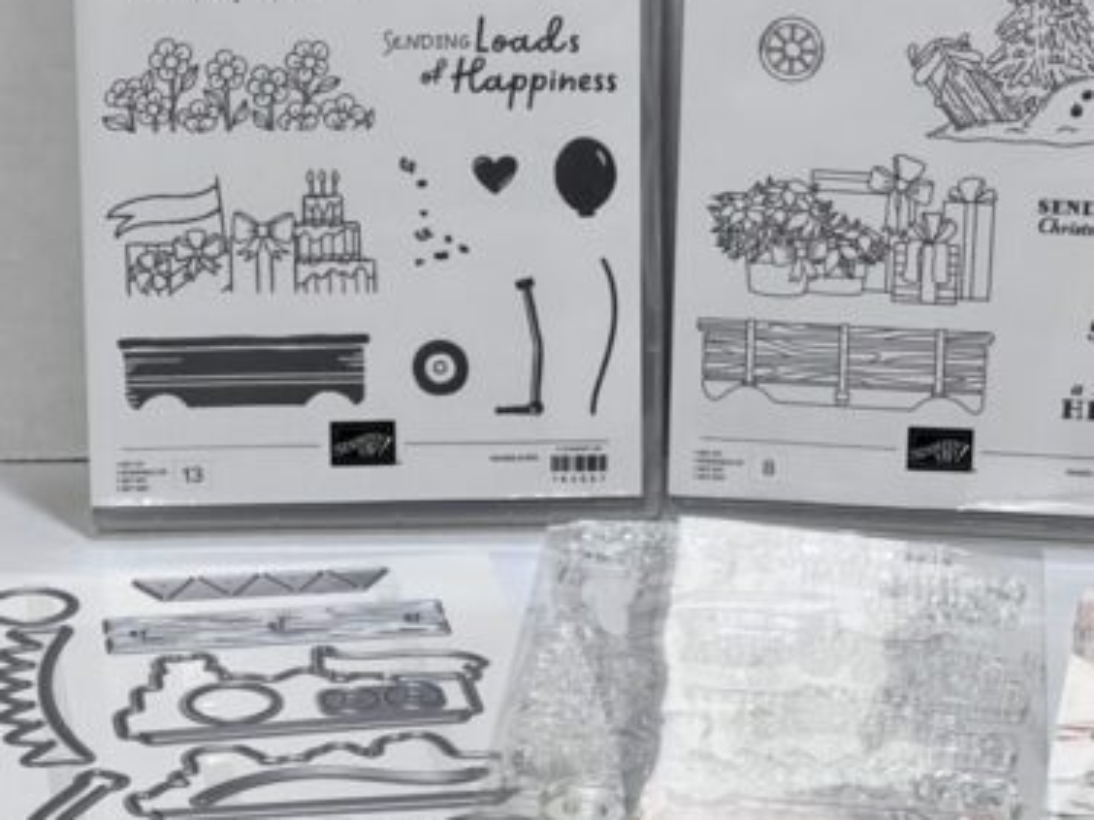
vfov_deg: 11.3
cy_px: 445
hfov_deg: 15.0
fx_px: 4140
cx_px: 722
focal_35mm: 131
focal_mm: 9
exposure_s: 1/120
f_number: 2.8
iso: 160
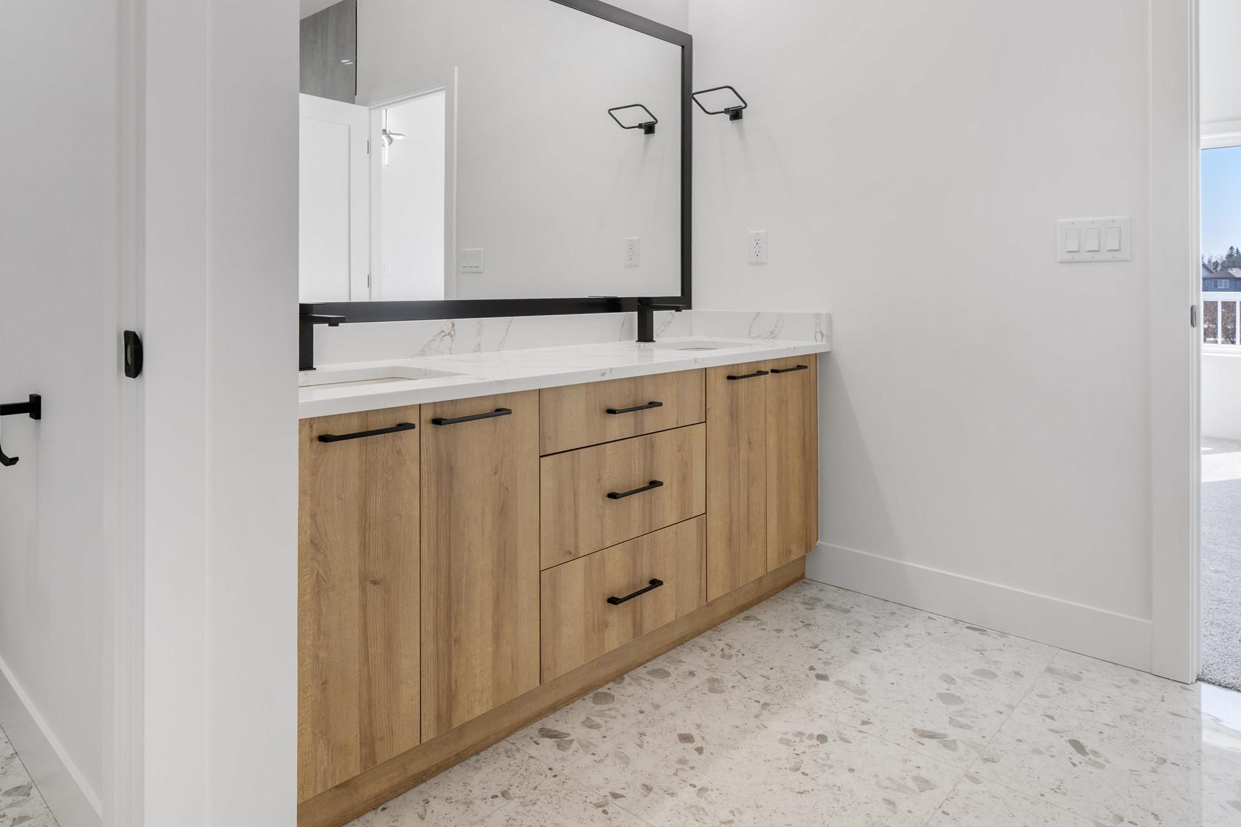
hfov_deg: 78.1
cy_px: 298
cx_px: 526
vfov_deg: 56.4
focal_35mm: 22
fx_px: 758
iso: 160
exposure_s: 1/25
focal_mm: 14
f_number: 8
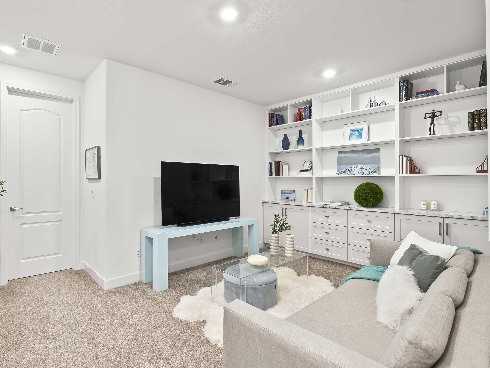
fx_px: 263
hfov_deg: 85.3
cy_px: 179
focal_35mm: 19
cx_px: 206
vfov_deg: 69.9
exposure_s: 1/1.67
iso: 200
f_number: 8
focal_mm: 16.5
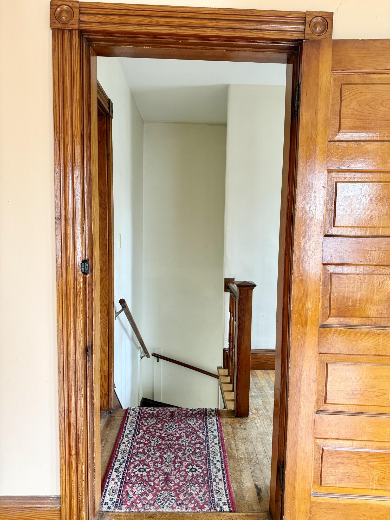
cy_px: 260
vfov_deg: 71.6
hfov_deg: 56.8
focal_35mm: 24
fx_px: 361
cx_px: 195
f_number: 1.78
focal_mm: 6.76
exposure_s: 1/60
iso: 320
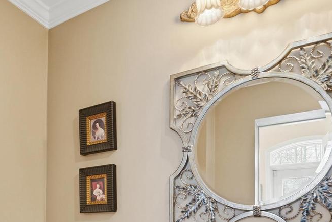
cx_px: 113
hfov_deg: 59.0
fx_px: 286
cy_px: 220
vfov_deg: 37.9
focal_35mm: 31
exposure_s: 1/40
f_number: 8
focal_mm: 14
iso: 400
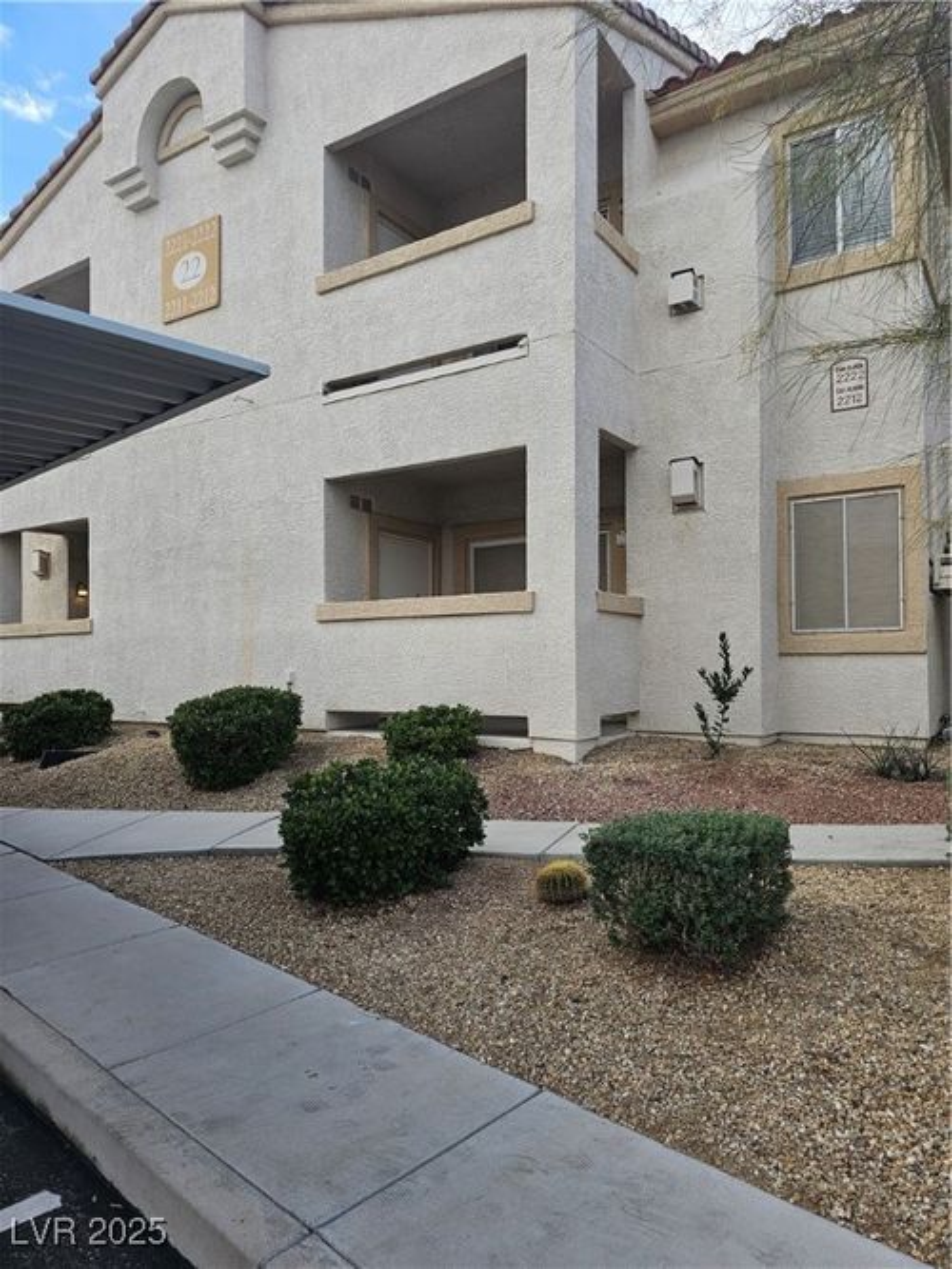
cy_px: 634
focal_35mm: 23
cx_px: 476
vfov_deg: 73.9
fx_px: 844
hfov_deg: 58.9
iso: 10
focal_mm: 6.3
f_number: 1.7
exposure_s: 1/240
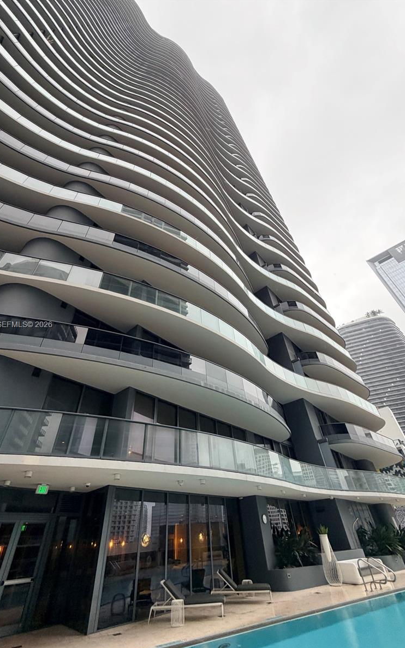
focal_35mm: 15
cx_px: 197
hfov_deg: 74.8
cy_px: 325
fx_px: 265
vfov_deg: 101.5
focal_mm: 2.22
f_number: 2.2
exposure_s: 1/121
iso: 125
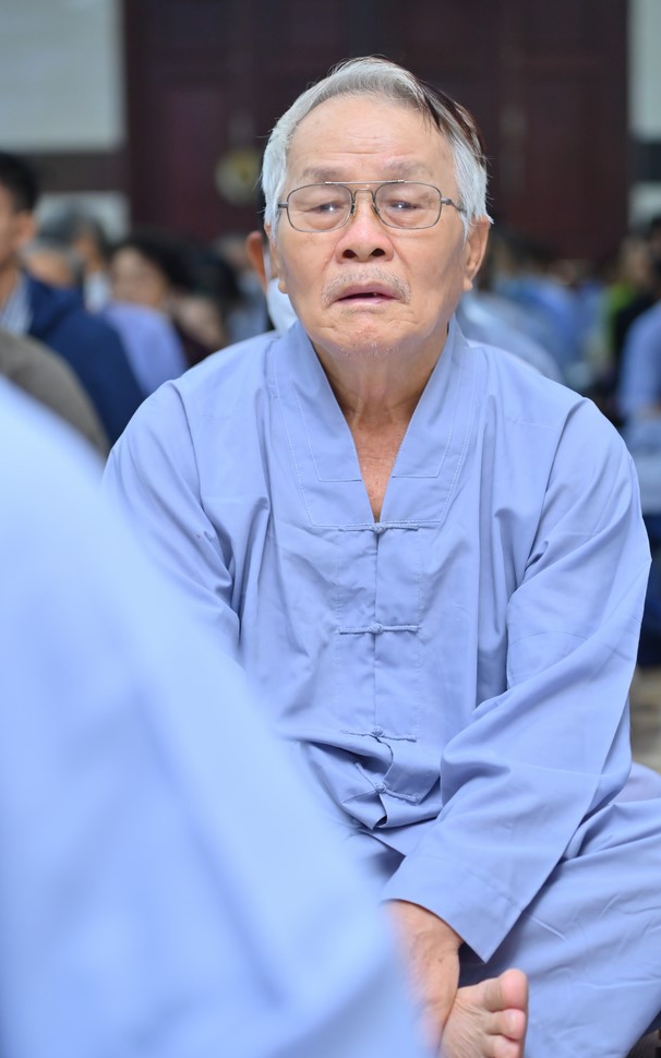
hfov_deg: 10.6
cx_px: 353
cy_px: 529
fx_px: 3546
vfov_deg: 17.0
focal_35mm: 123
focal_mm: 120
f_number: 4.5
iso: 1000
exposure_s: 1/125
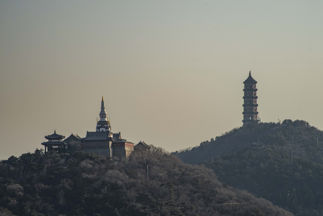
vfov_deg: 6.3
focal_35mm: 220
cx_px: 162
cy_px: 108
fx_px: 1974
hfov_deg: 9.4
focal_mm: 220
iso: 200
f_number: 11
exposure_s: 1/400
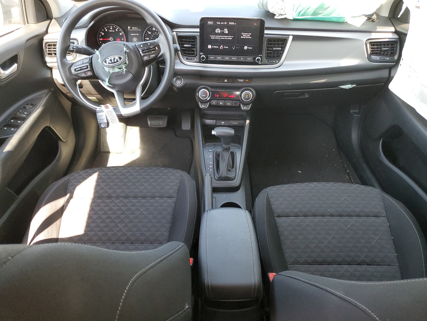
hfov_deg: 67.3
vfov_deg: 53.1
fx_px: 321
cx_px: 214
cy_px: 160
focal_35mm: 26
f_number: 1.5
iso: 95
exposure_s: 1/120
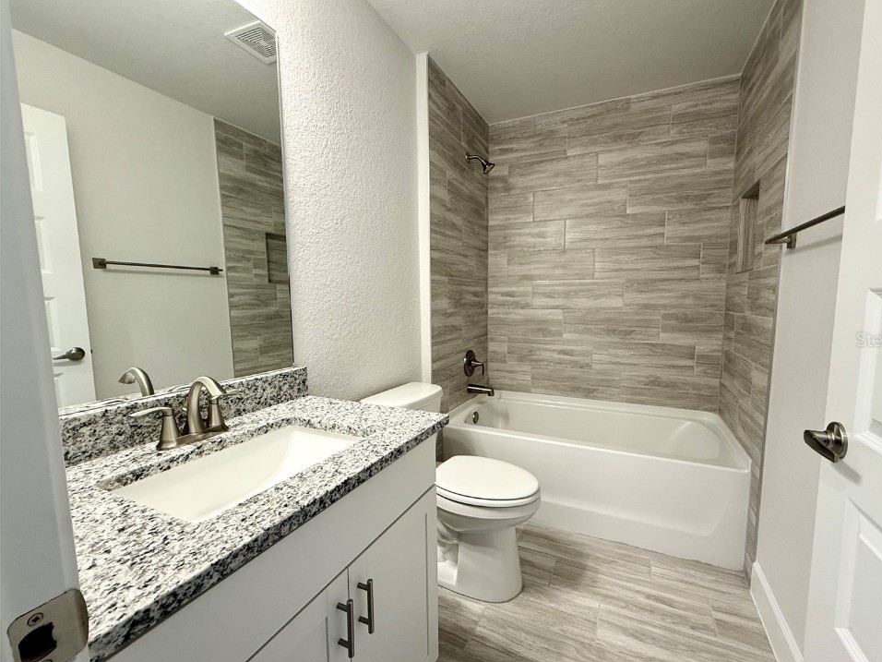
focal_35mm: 15
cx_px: 471
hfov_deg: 98.0
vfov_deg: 81.7
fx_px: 382
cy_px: 339
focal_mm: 2.22
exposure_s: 1/120
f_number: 2.2
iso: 250
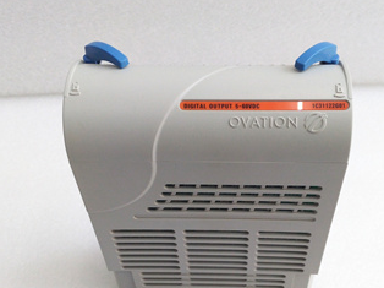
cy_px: 175
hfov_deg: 43.8
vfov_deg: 33.4
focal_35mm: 43
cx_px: 215
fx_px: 477
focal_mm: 3.79
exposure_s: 1/33
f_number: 2
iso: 152
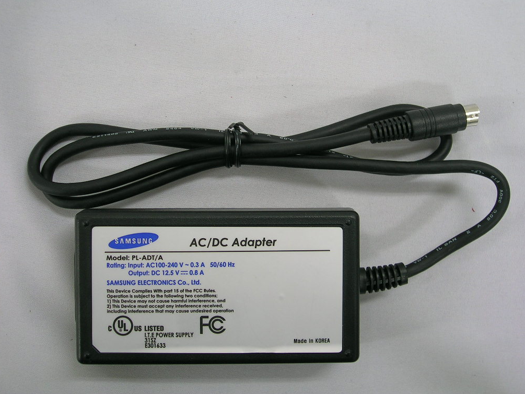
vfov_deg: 27.0
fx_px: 819
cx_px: 261
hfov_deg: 35.5
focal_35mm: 54
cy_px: 194
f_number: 3.2
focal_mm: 8
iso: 50
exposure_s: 1/5.7
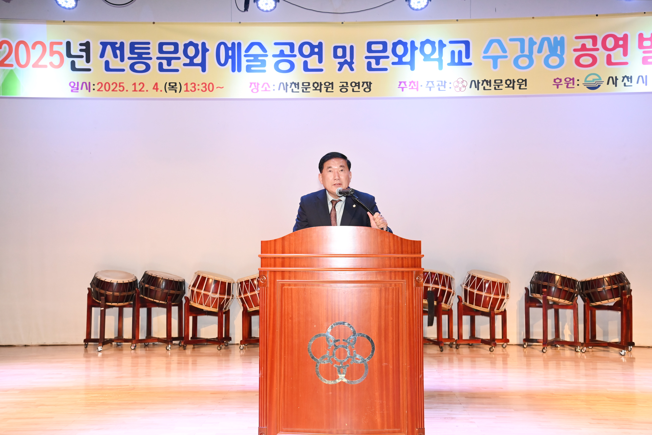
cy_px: 218
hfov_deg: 44.5
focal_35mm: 44
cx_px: 326
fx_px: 797
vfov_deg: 30.5
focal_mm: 44
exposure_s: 1/250
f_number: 6.3
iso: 4000
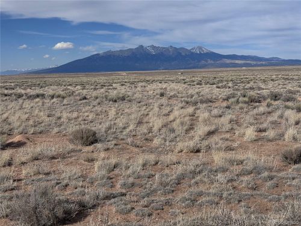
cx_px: 150
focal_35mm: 48
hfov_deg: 39.7
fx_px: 417
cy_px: 113
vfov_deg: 30.3
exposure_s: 1/10526
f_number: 1.78
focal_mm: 6.76
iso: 64
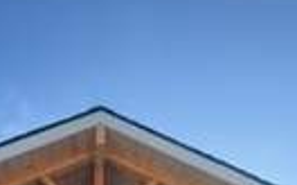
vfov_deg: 17.9
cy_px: 384
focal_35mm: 45
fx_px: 364
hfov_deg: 43.7
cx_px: 94
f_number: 2.2
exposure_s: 1/197
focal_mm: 2.22
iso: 40
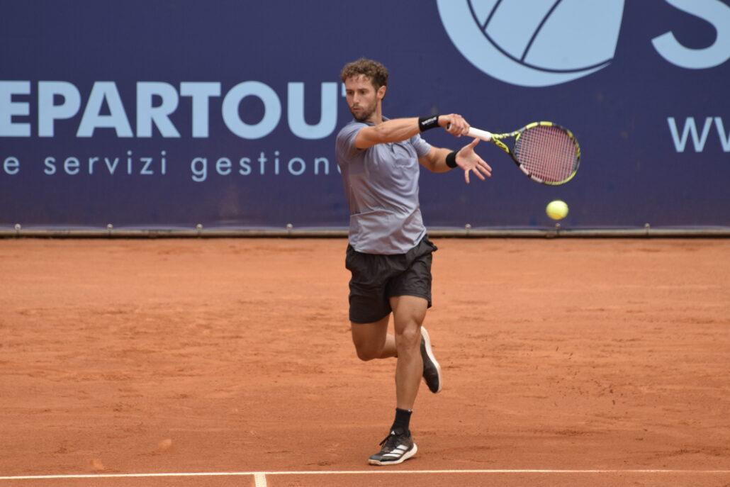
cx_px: 365
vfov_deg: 3.8
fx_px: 7301
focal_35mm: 360
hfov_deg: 5.7
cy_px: 244
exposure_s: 1/640
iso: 800
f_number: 5.6
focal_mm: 240
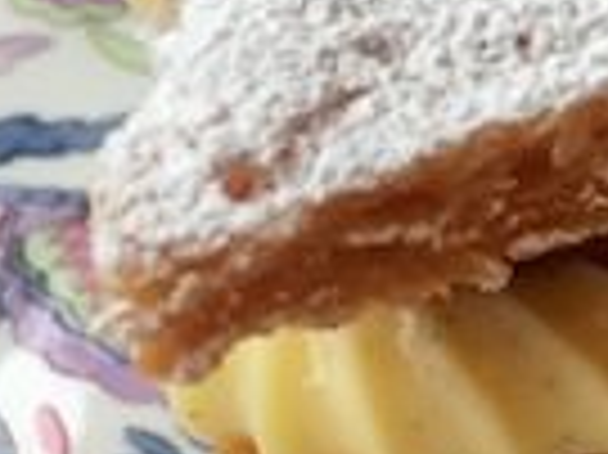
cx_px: 842
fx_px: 2720
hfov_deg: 12.3
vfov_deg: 9.5
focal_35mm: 155
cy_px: 355
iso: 25
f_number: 2.2
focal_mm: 4.15
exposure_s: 1/40
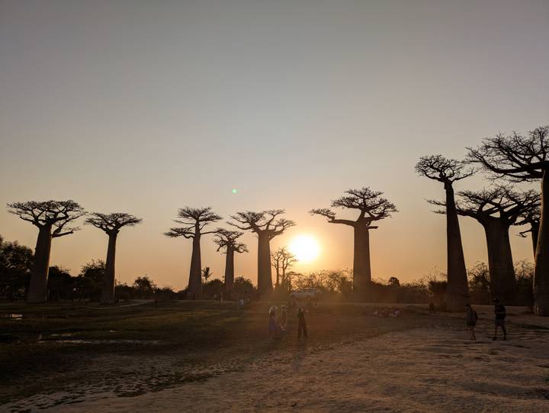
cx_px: 274
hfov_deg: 69.4
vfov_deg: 54.9
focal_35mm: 25
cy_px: 206
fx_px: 397
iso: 56
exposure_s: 1/8850
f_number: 1.89
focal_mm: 5.43
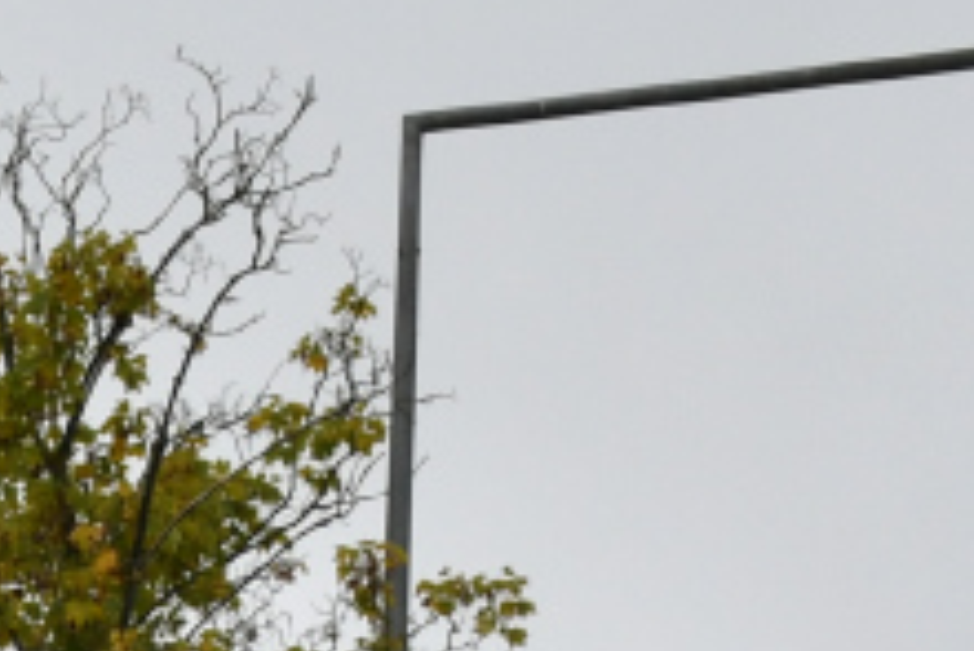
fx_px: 7201
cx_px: -739
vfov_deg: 5.0
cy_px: 1738
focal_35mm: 266
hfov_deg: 7.5
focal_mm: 30
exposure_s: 1/1250
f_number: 4.5
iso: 400
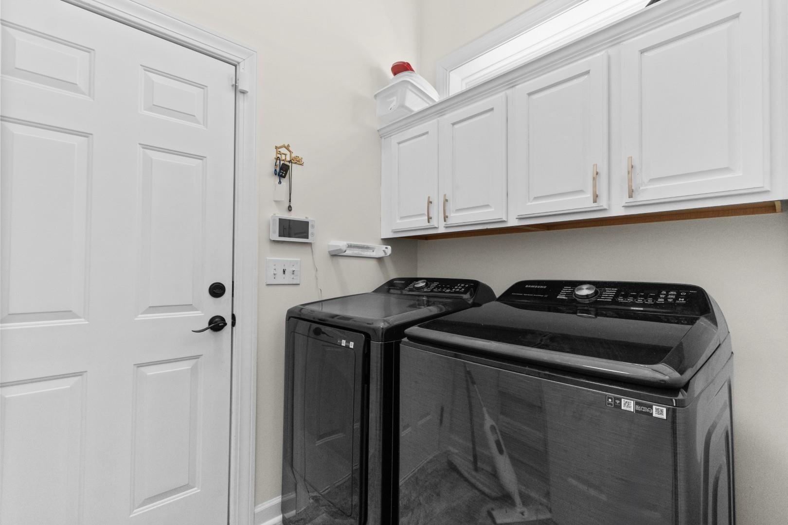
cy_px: 262
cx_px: 394
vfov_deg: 77.3
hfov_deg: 100.4
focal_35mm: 15
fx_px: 328
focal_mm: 10
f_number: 4.5
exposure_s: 1/40
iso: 100
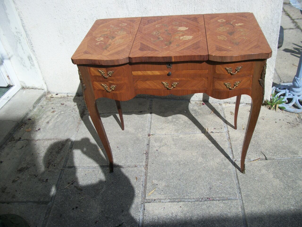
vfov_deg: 44.2
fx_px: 279
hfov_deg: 56.8
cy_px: 114
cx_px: 151
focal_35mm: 32
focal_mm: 5.7
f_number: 8.8
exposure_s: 1/200
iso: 80
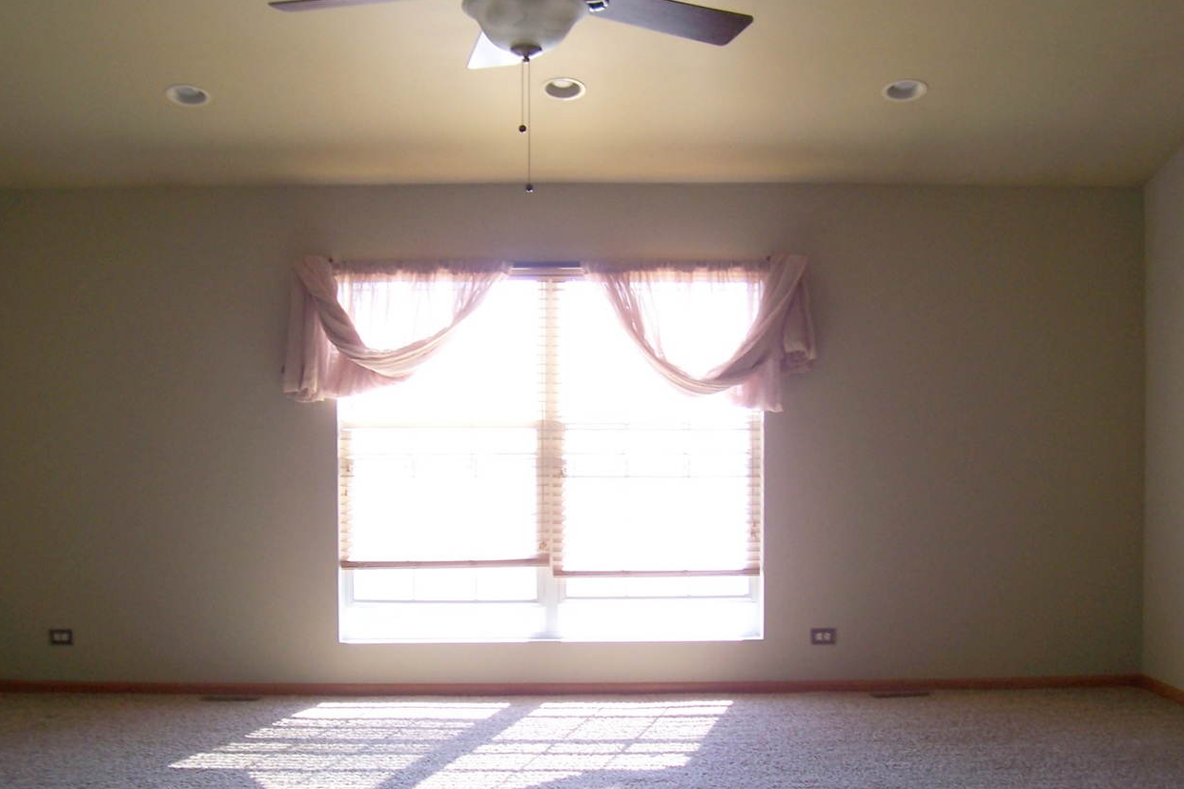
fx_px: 1348
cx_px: 569
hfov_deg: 47.4
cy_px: 505
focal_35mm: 41
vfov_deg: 32.4
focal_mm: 5.6
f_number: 2.7
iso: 80
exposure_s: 1/60
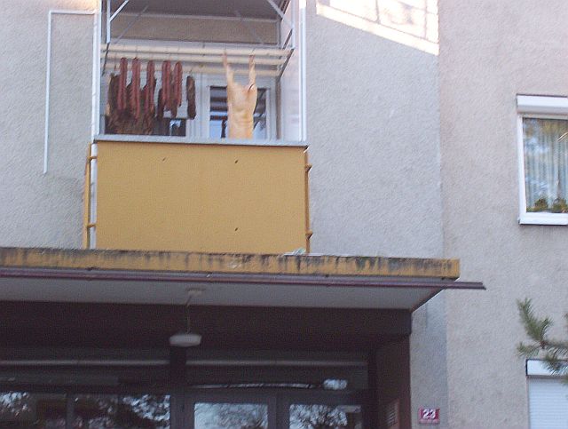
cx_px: 284
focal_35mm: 108
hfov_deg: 18.2
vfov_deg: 13.8
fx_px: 1776
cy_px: 214
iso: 140
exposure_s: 1/108
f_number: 4.72
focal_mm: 16.61
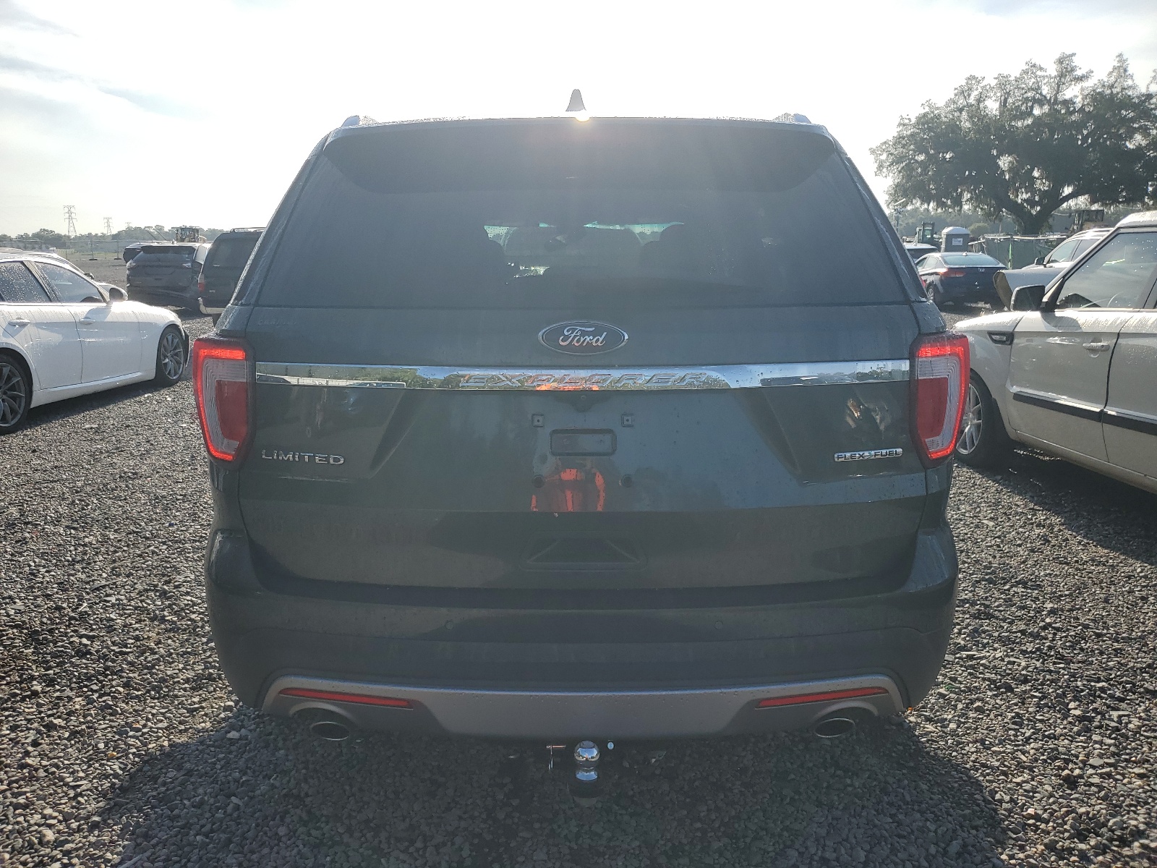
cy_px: 434
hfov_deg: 67.3
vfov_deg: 53.1
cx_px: 578
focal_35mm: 26
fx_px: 869
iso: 50
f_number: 1.5
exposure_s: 1/3333
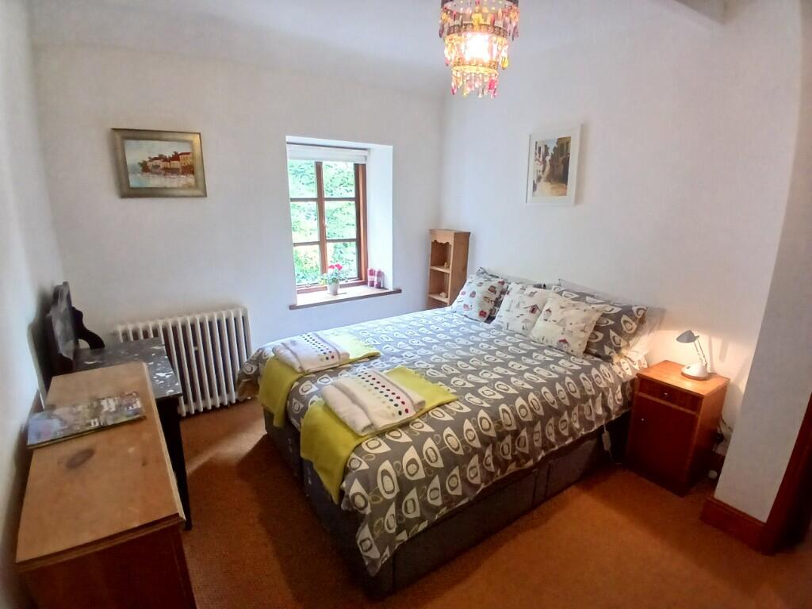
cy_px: 304
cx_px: 406
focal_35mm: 17
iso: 400
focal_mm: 1.4
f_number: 2.2
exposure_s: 1/33.3
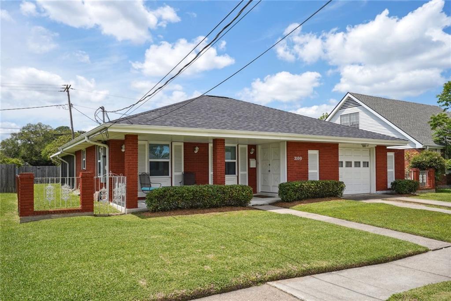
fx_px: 326
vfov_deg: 49.5
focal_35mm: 26
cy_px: 150
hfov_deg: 69.4
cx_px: 226
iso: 800
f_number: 11
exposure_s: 1/1000
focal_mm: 26
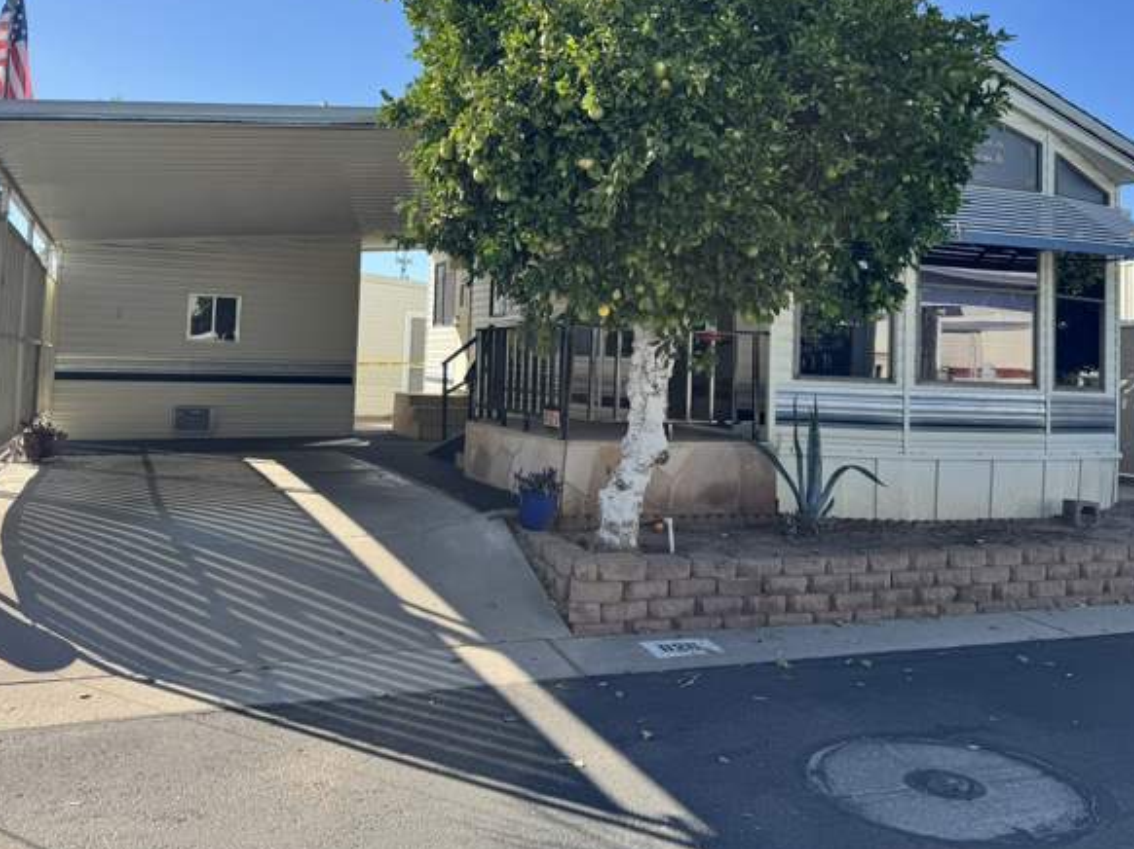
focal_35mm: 33
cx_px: 569
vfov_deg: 42.3
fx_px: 1081
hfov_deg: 55.4
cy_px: 277
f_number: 1.78
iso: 80
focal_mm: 6.76
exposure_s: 1/2604
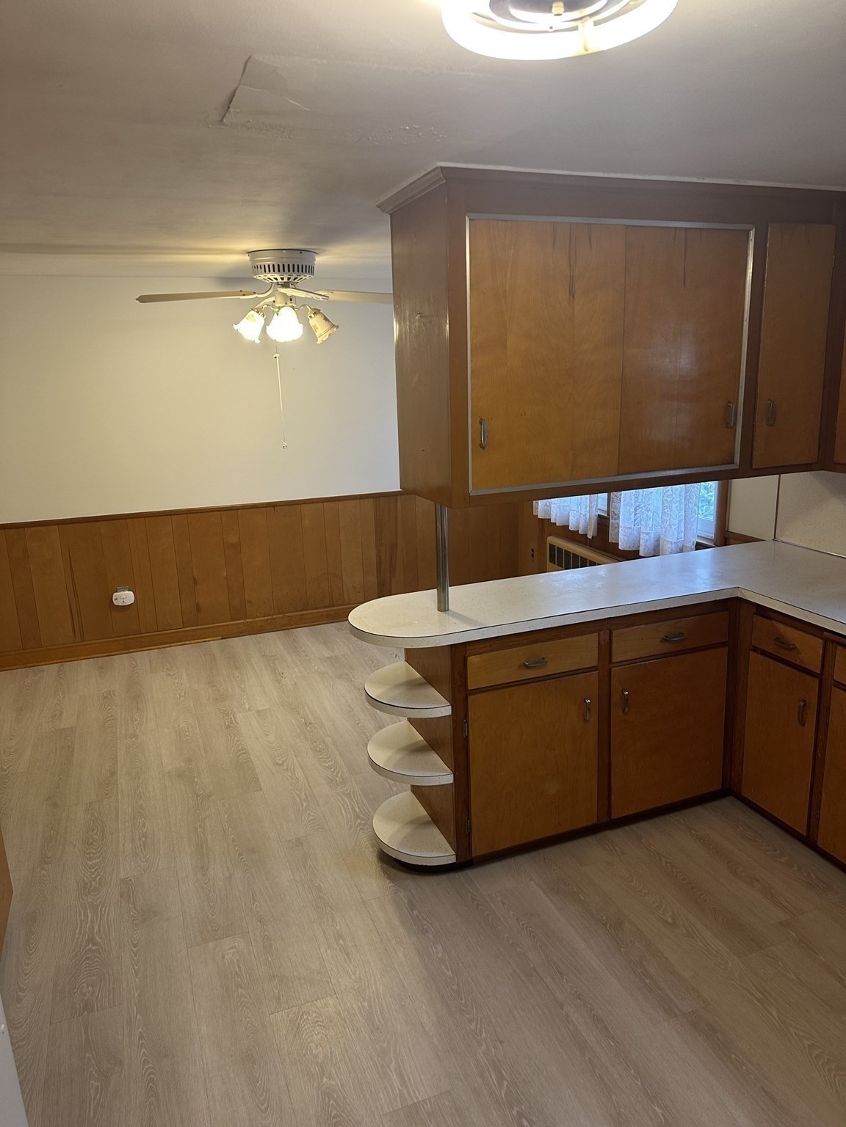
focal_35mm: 24
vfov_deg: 71.6
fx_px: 782
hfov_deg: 56.8
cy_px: 564
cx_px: 423
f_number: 1.78
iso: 160
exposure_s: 1/60
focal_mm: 6.86
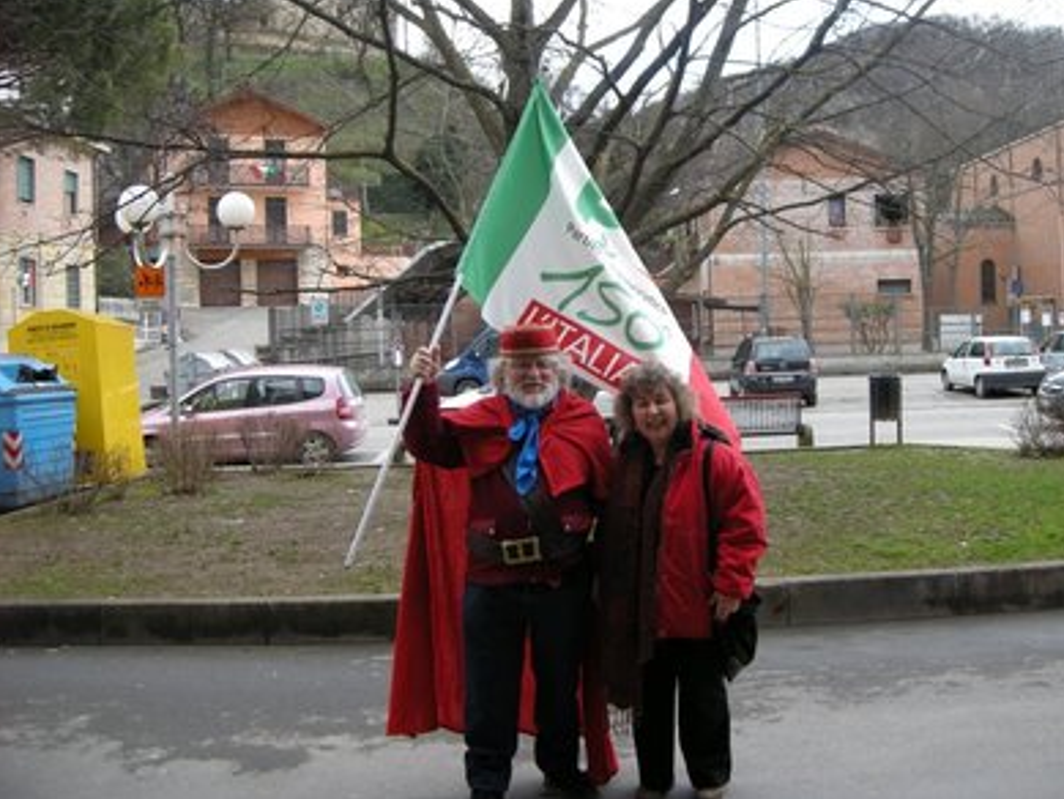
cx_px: 539
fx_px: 1107
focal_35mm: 36
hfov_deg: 51.3
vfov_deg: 39.7
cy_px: 391
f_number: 3
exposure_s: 1/78.6
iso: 64
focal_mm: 7.5
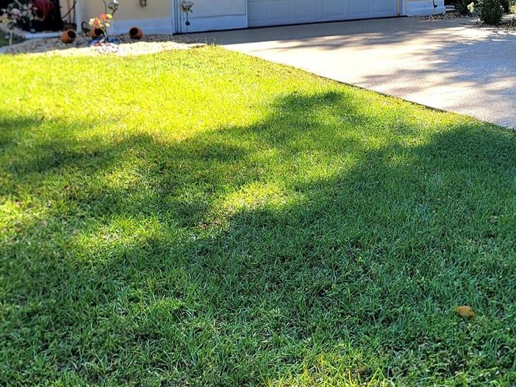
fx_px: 849
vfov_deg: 24.3
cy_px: -18
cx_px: 431
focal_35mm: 57
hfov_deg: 32.6
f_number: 1.8
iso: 20
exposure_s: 1/357
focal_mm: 7
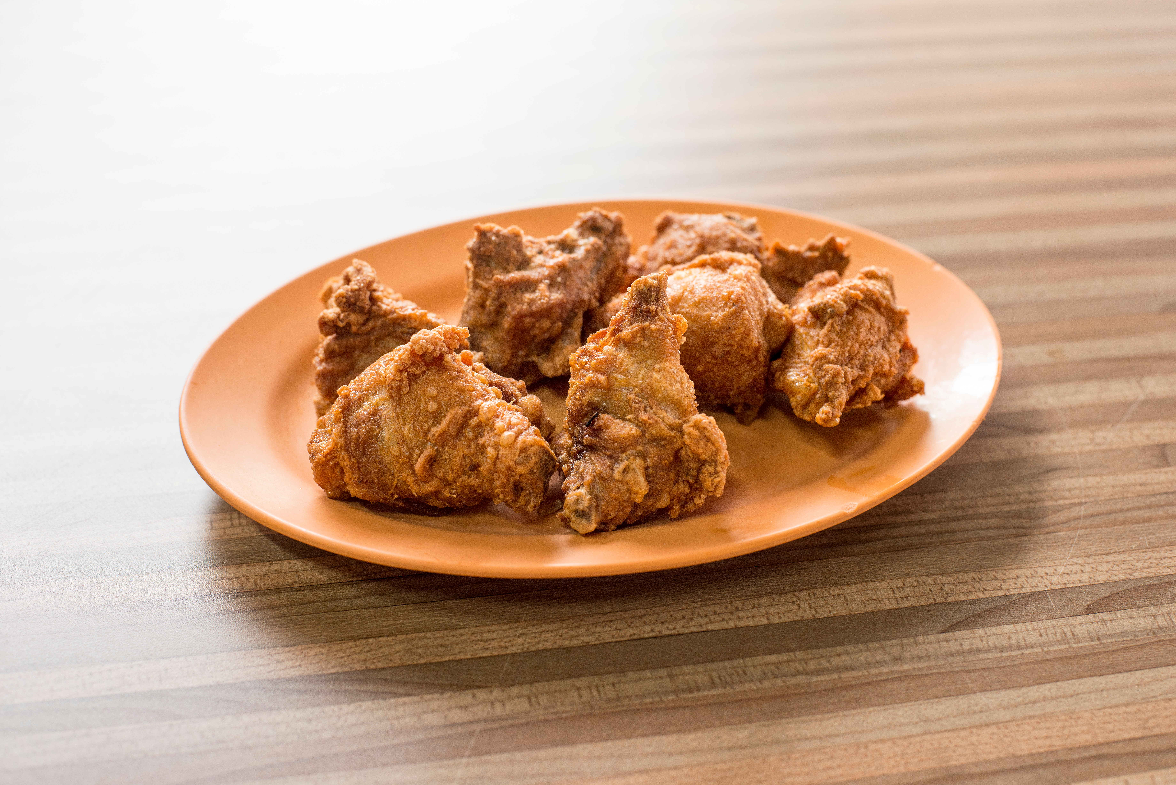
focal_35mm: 50
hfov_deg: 39.6
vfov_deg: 27.0
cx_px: 588
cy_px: 392
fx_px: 1634
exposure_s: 1/50
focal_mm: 50
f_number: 5.6
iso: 800
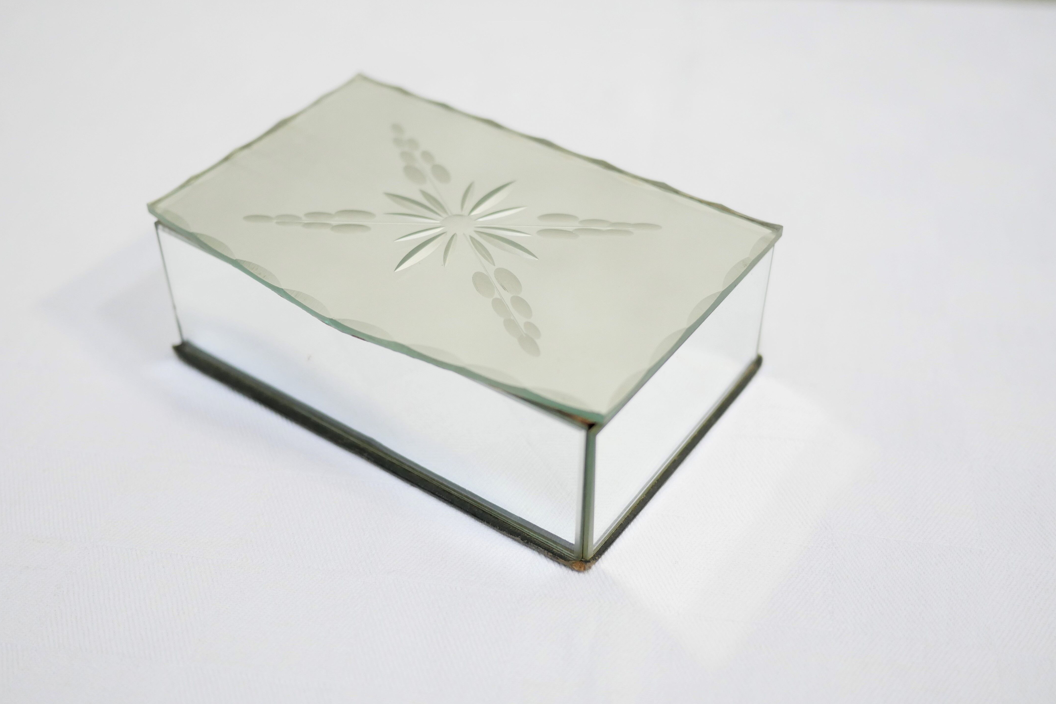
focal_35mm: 42
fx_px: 1232
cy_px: 347
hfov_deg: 46.4
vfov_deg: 31.9
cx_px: 531
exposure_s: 1/60
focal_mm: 20
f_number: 1.7
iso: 640
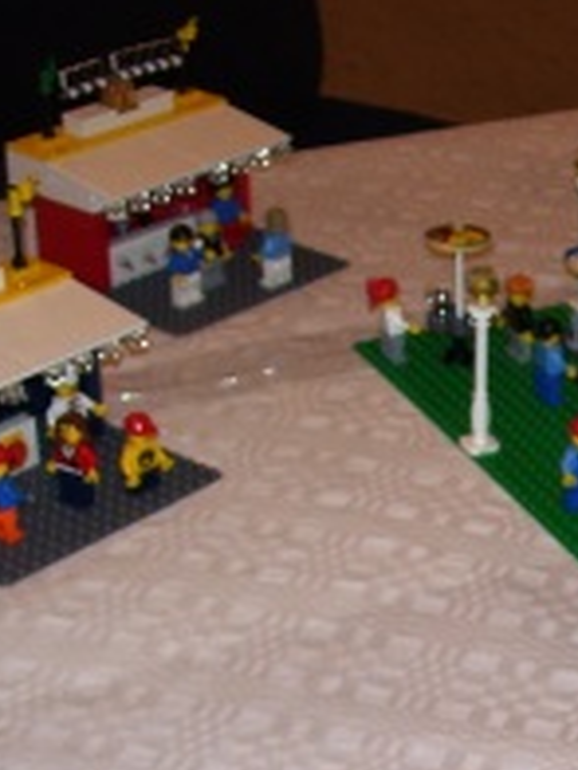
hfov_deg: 14.0
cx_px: 661
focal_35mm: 103
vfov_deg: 18.9
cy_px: 640
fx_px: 2293
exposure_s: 1/60
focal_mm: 7.6
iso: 80
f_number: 3
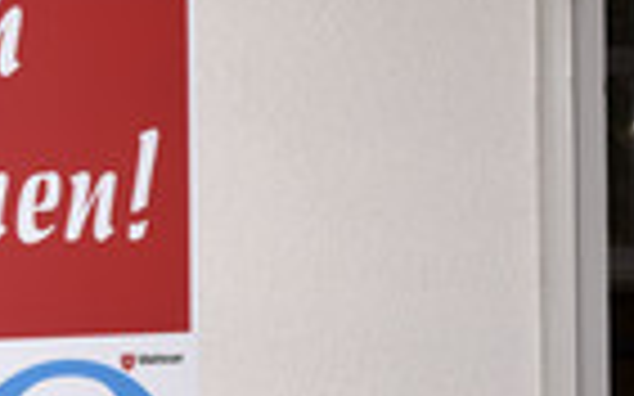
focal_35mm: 124
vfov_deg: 10.6
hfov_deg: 16.8
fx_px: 2142
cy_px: 212
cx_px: 173
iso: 640
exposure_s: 1/125
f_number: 6.3
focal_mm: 38
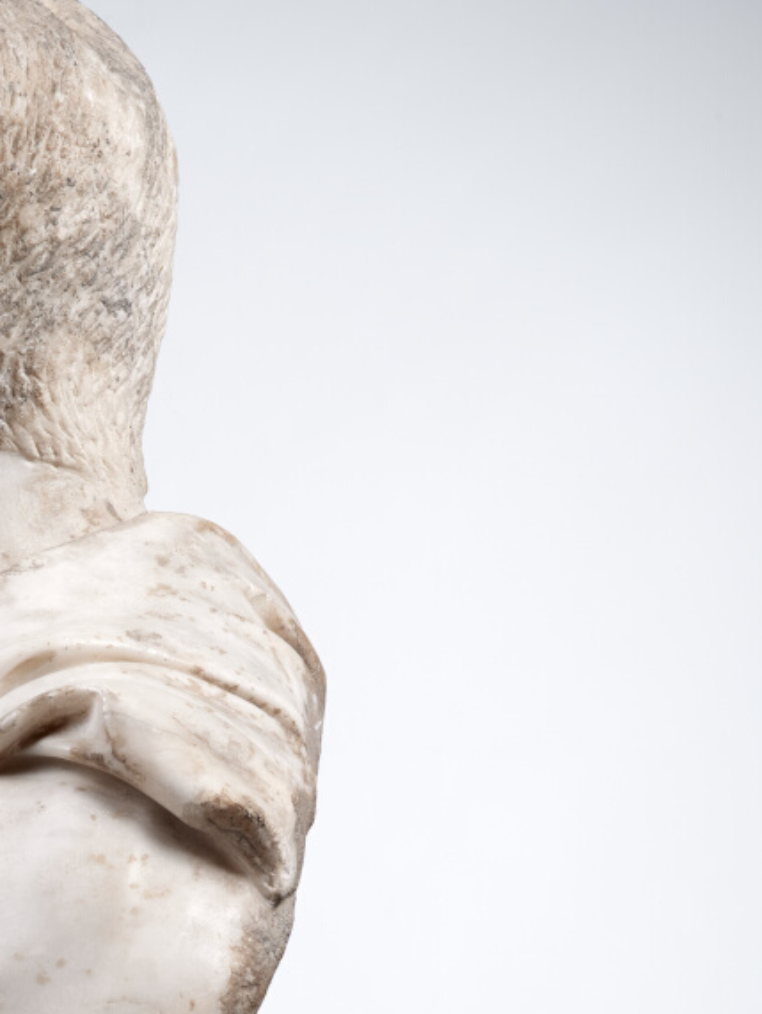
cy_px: 995
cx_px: -85
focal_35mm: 147
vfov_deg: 13.3
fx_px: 4310
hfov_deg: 10.0
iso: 200
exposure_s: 1/125
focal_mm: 80
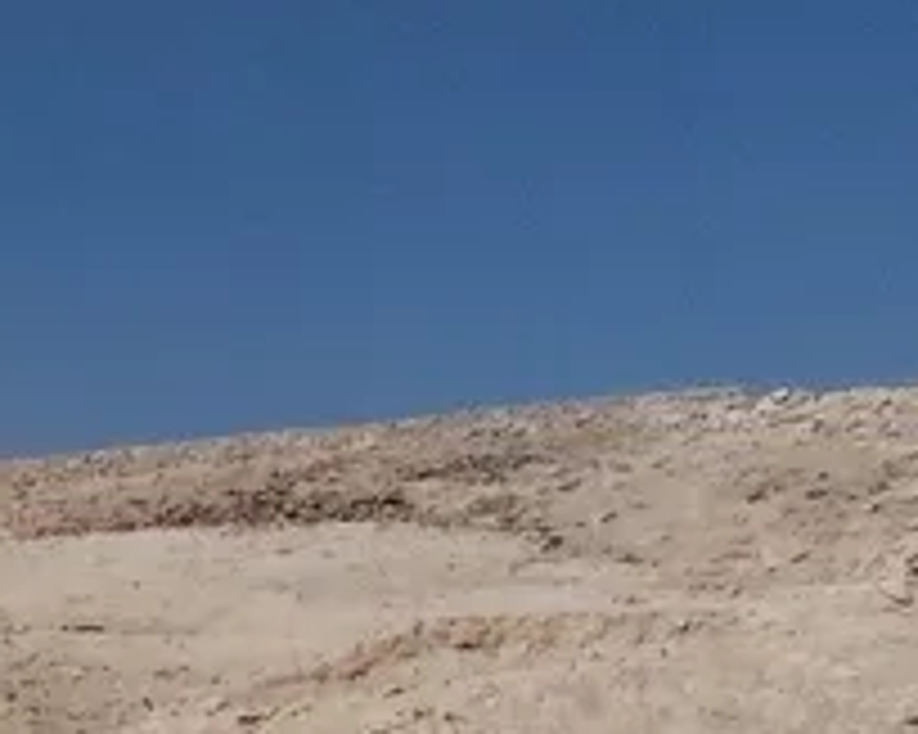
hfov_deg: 18.0
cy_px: 1063
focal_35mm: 78
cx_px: -850
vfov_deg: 17.8
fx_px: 2118
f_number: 2.2
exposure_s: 1/4501
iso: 100
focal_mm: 1.43
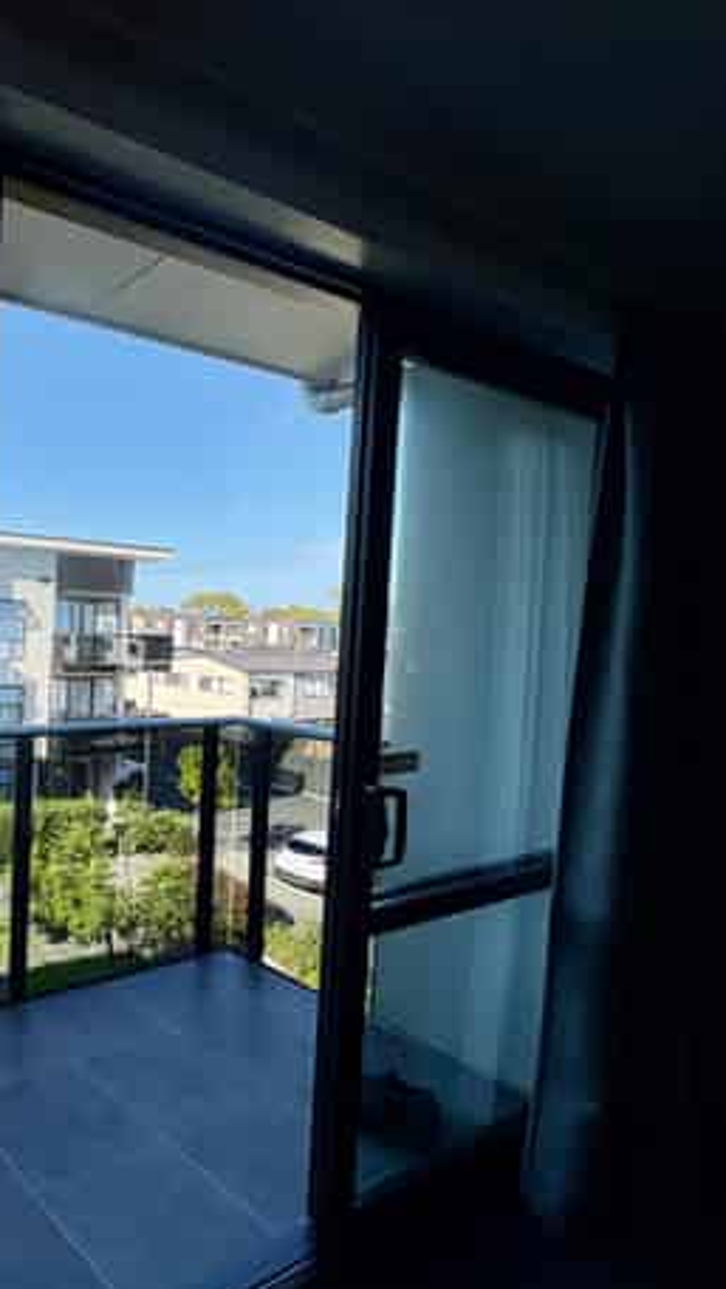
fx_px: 752
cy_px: 646
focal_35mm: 22
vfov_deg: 81.2
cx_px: 3
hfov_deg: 44.1
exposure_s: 1/1048
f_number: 2.2
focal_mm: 2.22
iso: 40
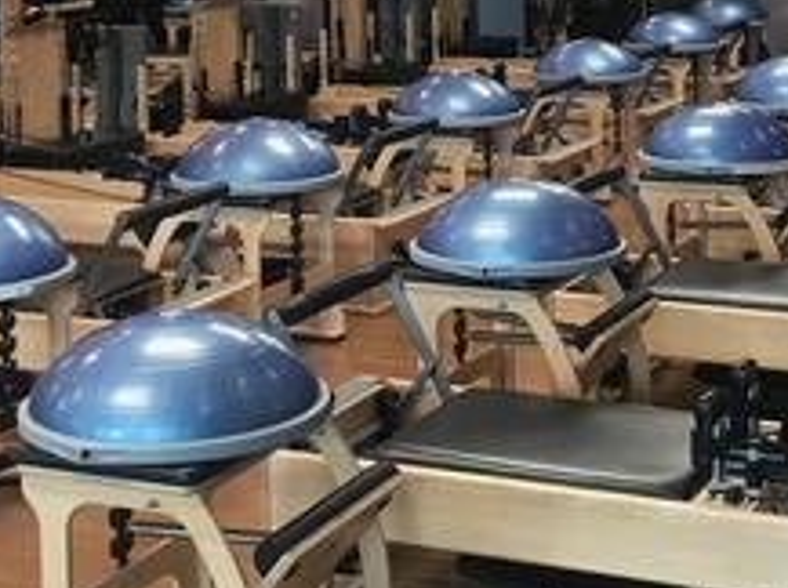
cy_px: 58
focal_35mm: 80
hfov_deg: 24.4
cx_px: 499
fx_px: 1818
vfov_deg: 18.1
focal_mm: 3.99
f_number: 1.8
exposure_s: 1/20
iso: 40
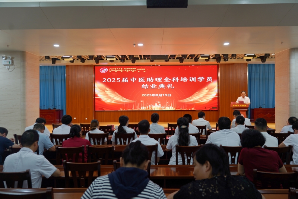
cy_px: 100
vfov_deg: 45.0
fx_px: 240
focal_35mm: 29
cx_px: 149
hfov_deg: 63.6
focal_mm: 29
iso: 125
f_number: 4
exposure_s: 1/25
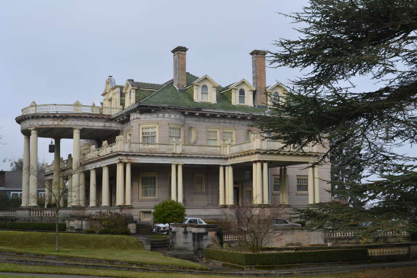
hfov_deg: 41.1
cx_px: 208
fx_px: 556
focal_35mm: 48
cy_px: 139
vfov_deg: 28.1
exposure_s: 1/160
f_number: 6.3
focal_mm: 32
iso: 100
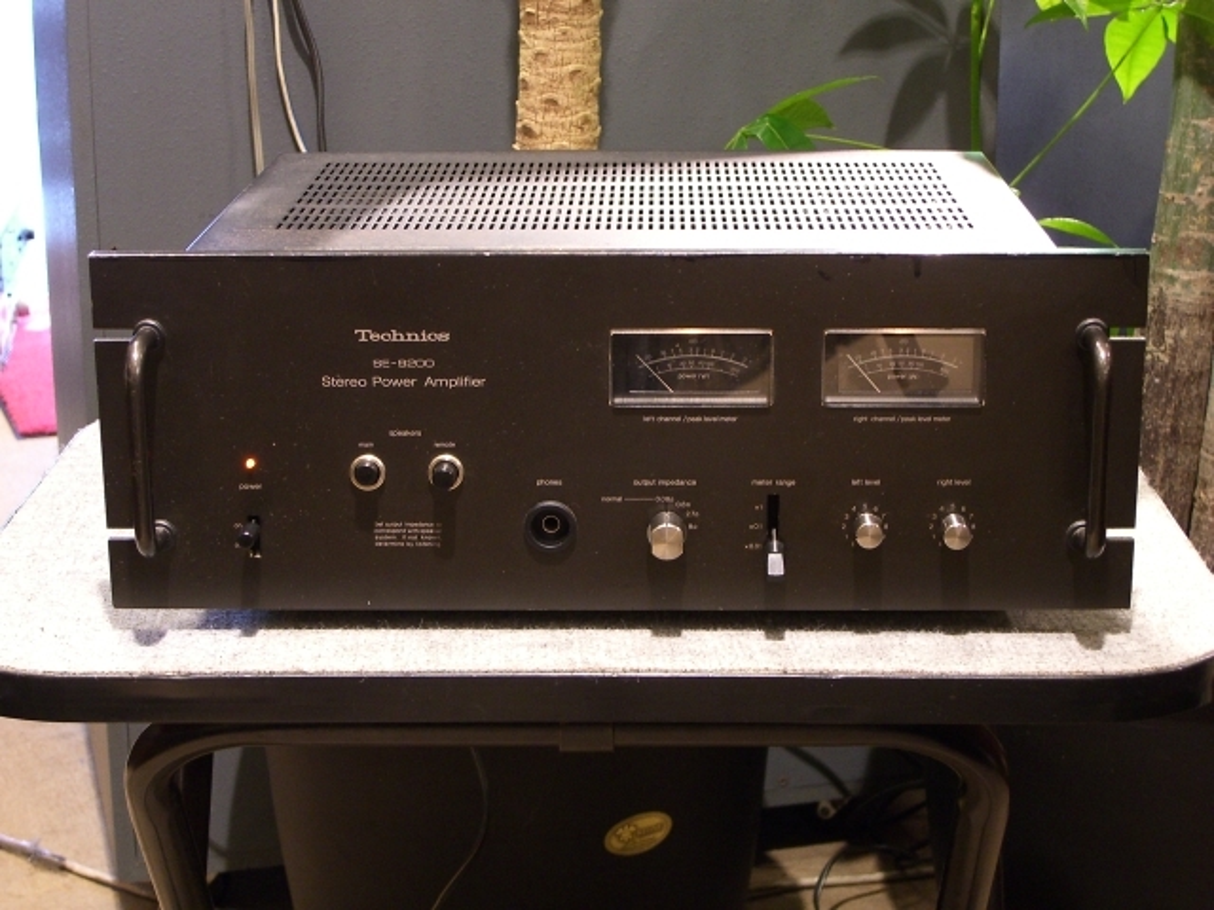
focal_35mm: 68
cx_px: 607
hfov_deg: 28.6
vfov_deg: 21.6
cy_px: 455
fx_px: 2385
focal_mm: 14.2
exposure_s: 1/6
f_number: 4
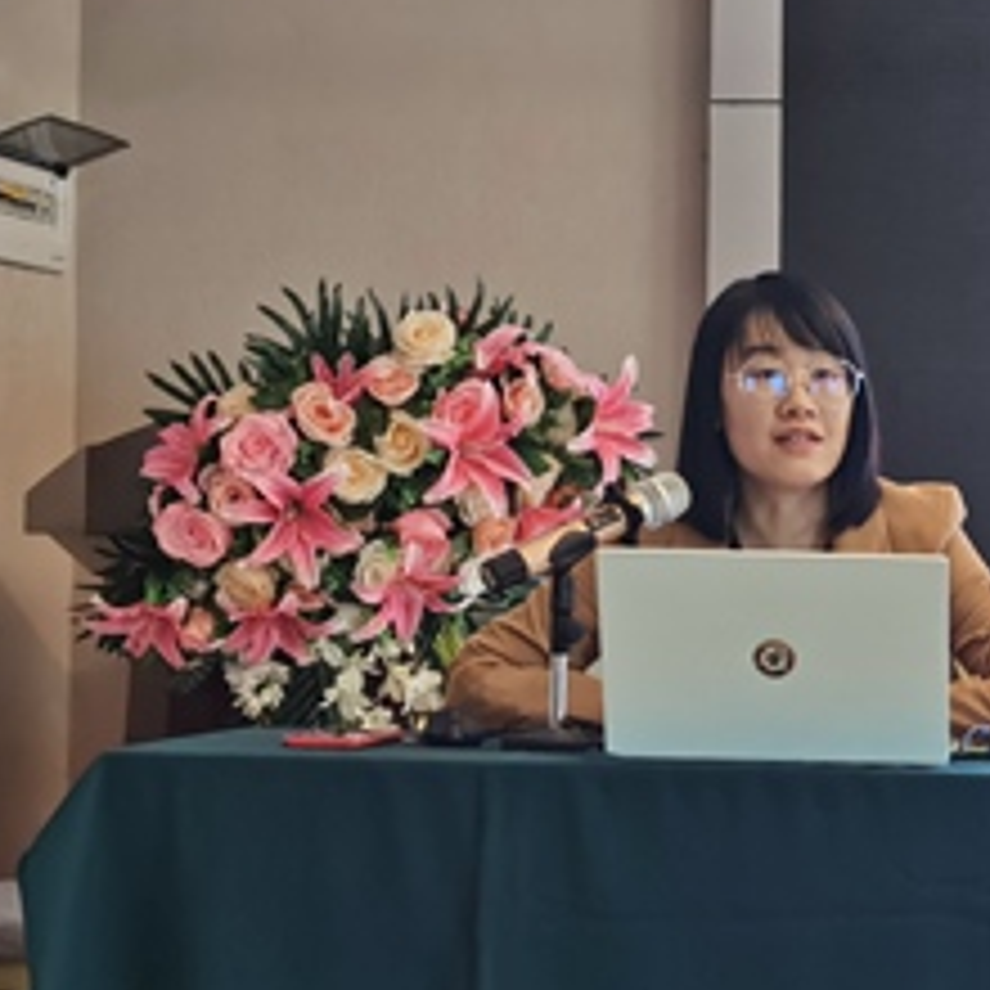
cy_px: 580
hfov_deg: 16.1
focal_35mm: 106
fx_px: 3430
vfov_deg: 16.4
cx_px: 1026
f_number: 1.6
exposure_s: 1/143
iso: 50
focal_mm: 5.56
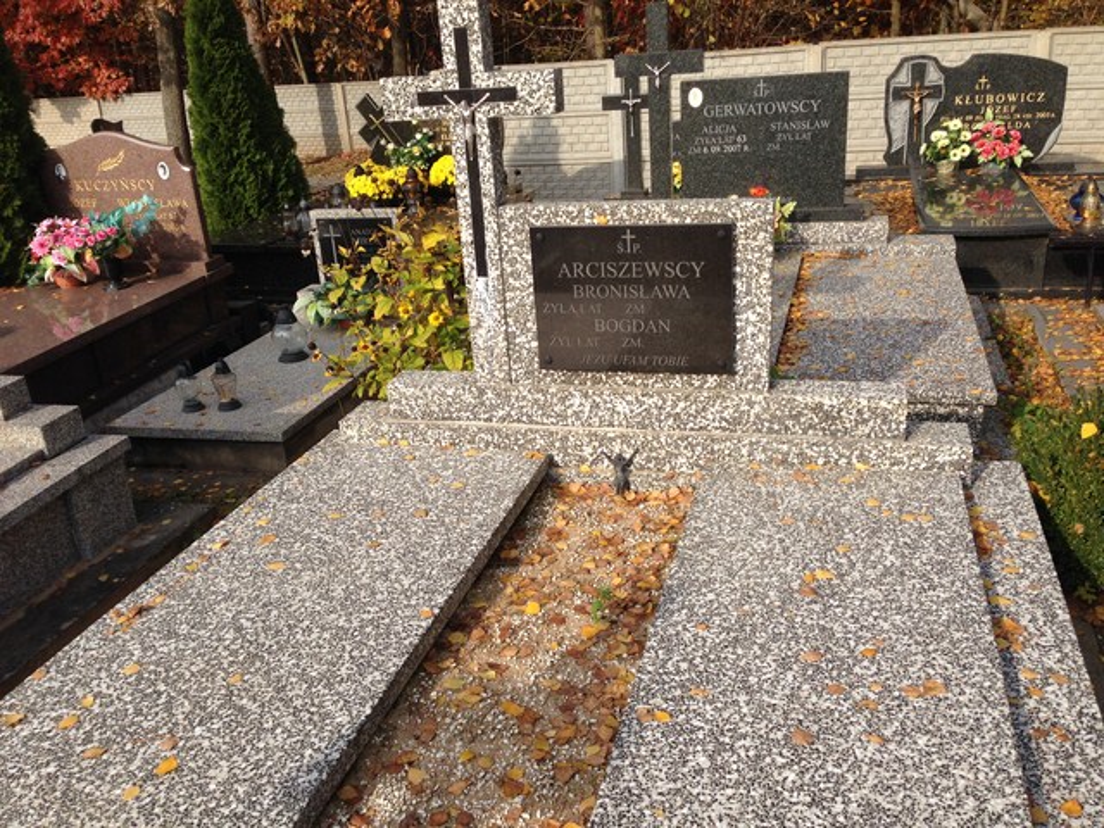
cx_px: 552
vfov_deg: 42.9
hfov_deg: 55.4
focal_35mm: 33
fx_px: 1052
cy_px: 414
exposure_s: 1/968
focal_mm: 4.12
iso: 50
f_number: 2.4
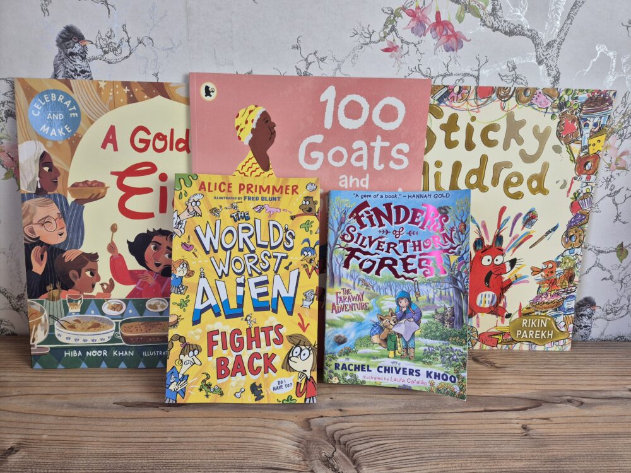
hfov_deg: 73.9
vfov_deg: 58.9
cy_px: 236
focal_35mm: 23
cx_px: 316
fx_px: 419
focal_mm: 5.4
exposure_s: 1/100
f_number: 1.8
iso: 64
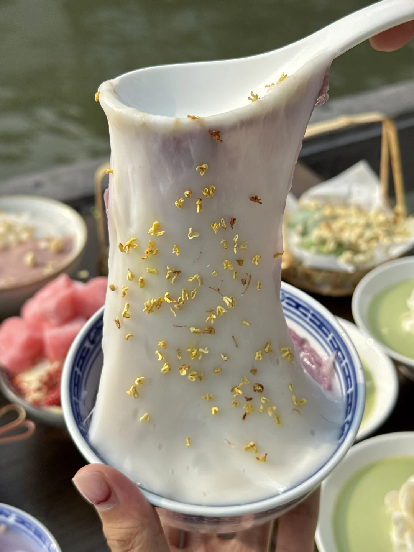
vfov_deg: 39.7
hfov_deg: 30.3
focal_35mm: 48
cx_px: 207
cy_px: 276
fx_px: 765
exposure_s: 1/3096
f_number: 1.78
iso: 64
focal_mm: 6.76
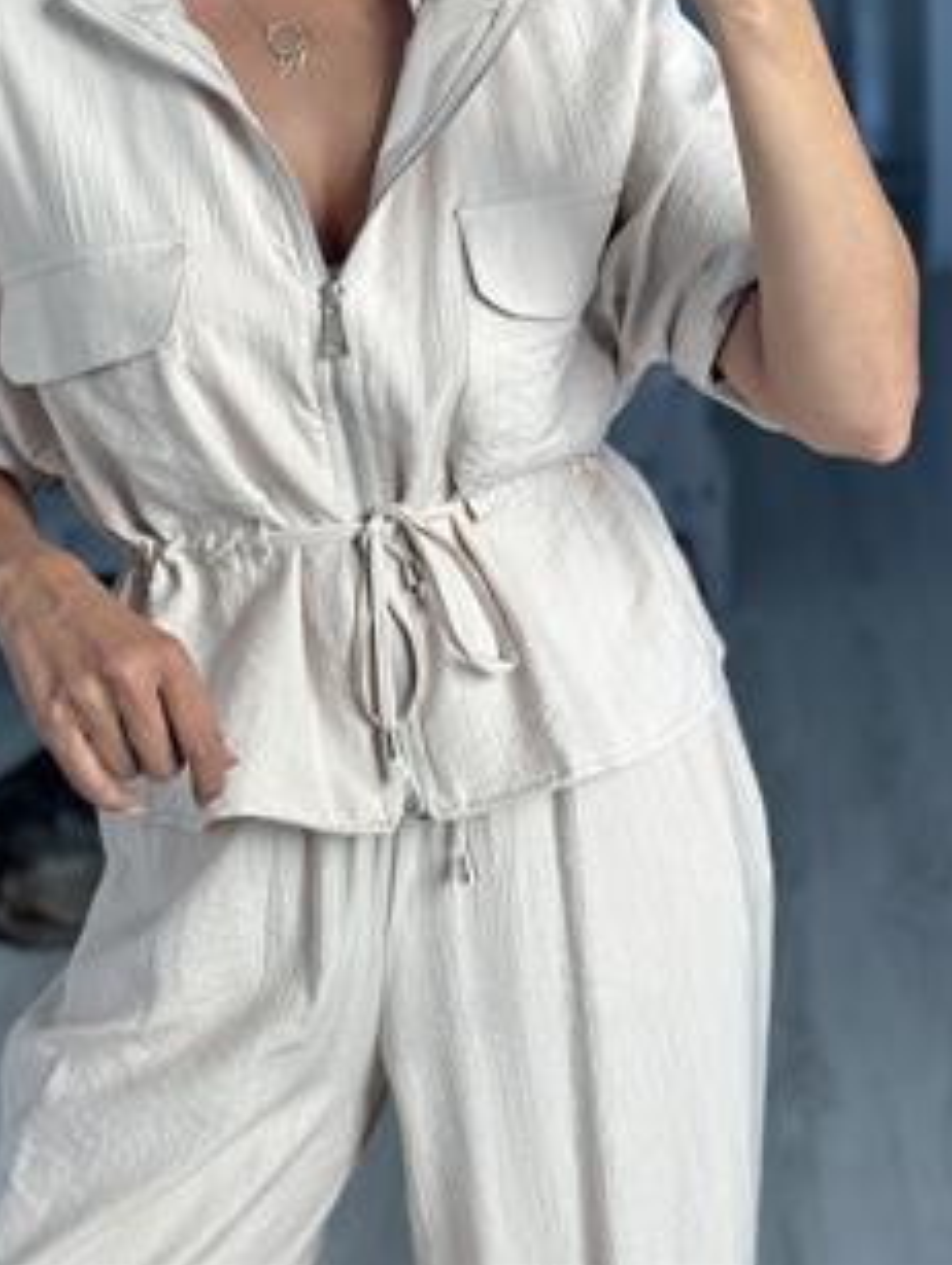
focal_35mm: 79
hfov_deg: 18.7
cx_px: 359
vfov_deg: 24.3
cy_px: 231
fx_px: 2891
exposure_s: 1/172
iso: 100
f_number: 1.78
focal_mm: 6.86
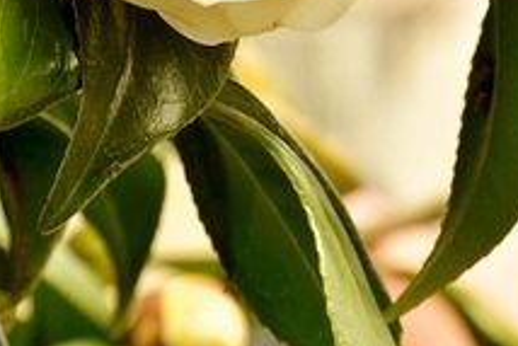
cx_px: 426
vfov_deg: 3.6
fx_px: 5442
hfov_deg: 5.4
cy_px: -57
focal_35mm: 378
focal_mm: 90
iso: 250
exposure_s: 1/125
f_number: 8
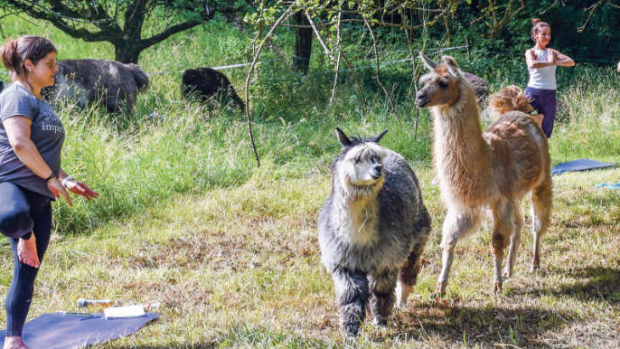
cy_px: 176
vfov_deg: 11.0
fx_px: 1809
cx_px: 418
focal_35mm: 110
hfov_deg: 19.4
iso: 200
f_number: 7.1
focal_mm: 40
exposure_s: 1/250
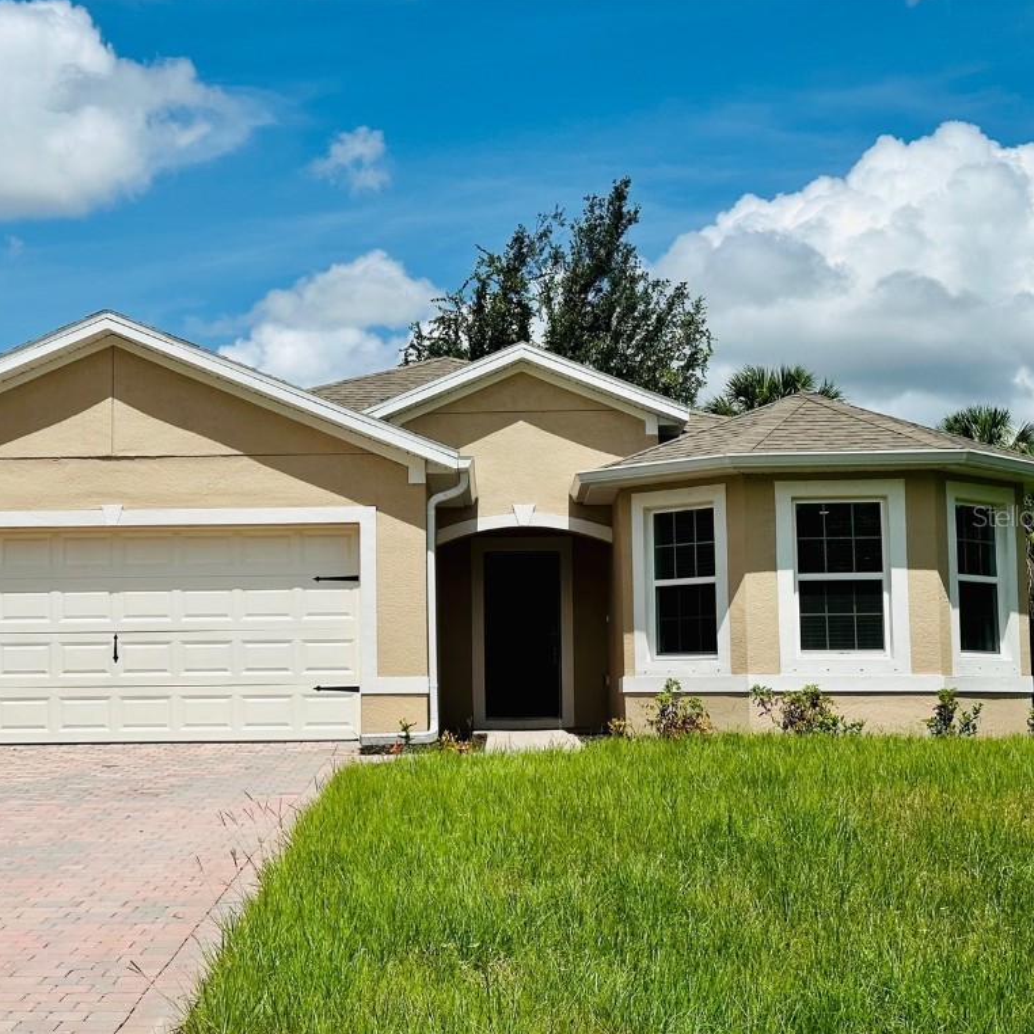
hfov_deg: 30.0
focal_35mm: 57
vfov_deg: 30.0
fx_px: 1926
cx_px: 406
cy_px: 516
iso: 64
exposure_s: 1/8929
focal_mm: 6.86
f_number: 1.78
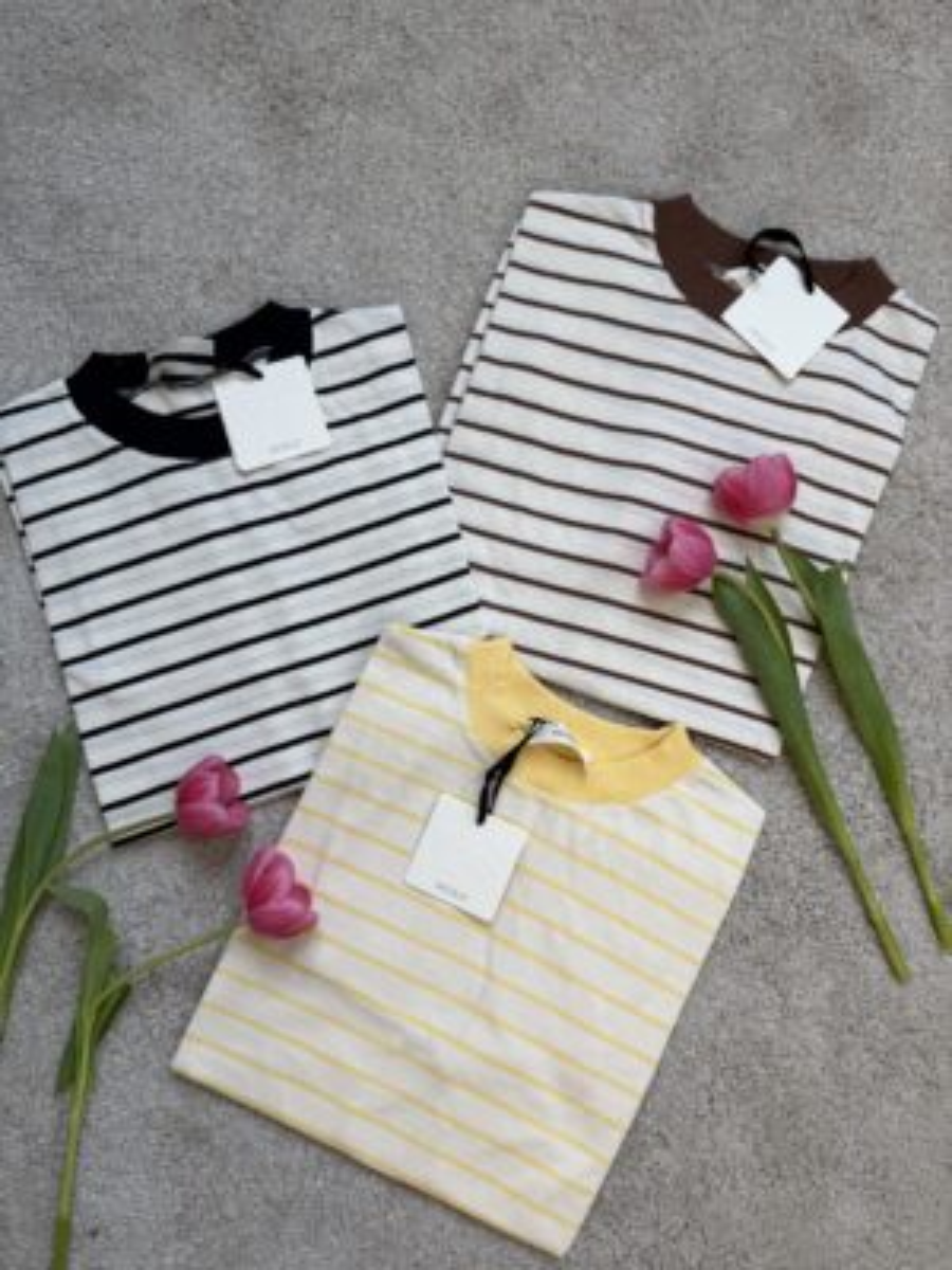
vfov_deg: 71.6
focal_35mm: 24
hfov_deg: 56.8
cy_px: 635
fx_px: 880
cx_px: 476
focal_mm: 6.76
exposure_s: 1/341
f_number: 1.78
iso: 80
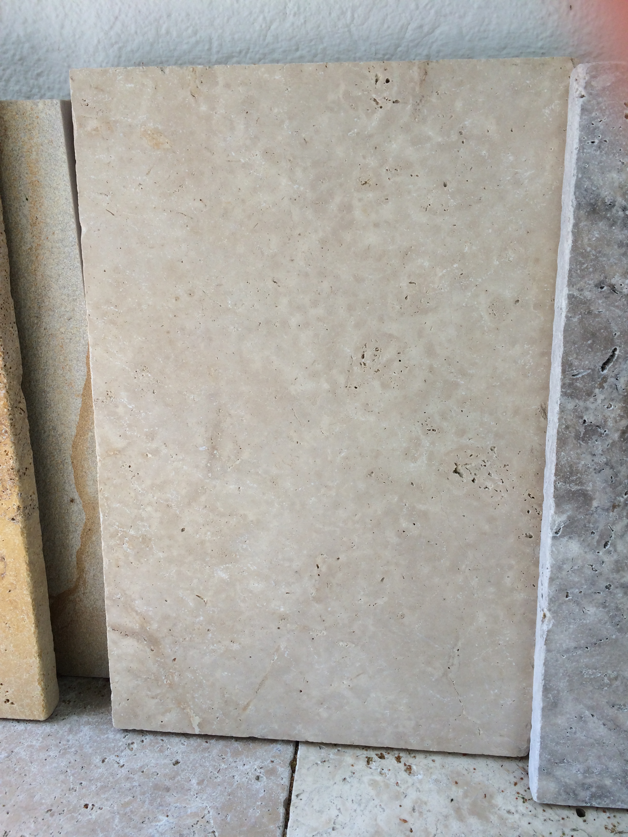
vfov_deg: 60.0
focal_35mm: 30
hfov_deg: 46.8
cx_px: 314
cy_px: 418
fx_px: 726
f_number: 2.2
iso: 32
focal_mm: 4.12
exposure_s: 1/339
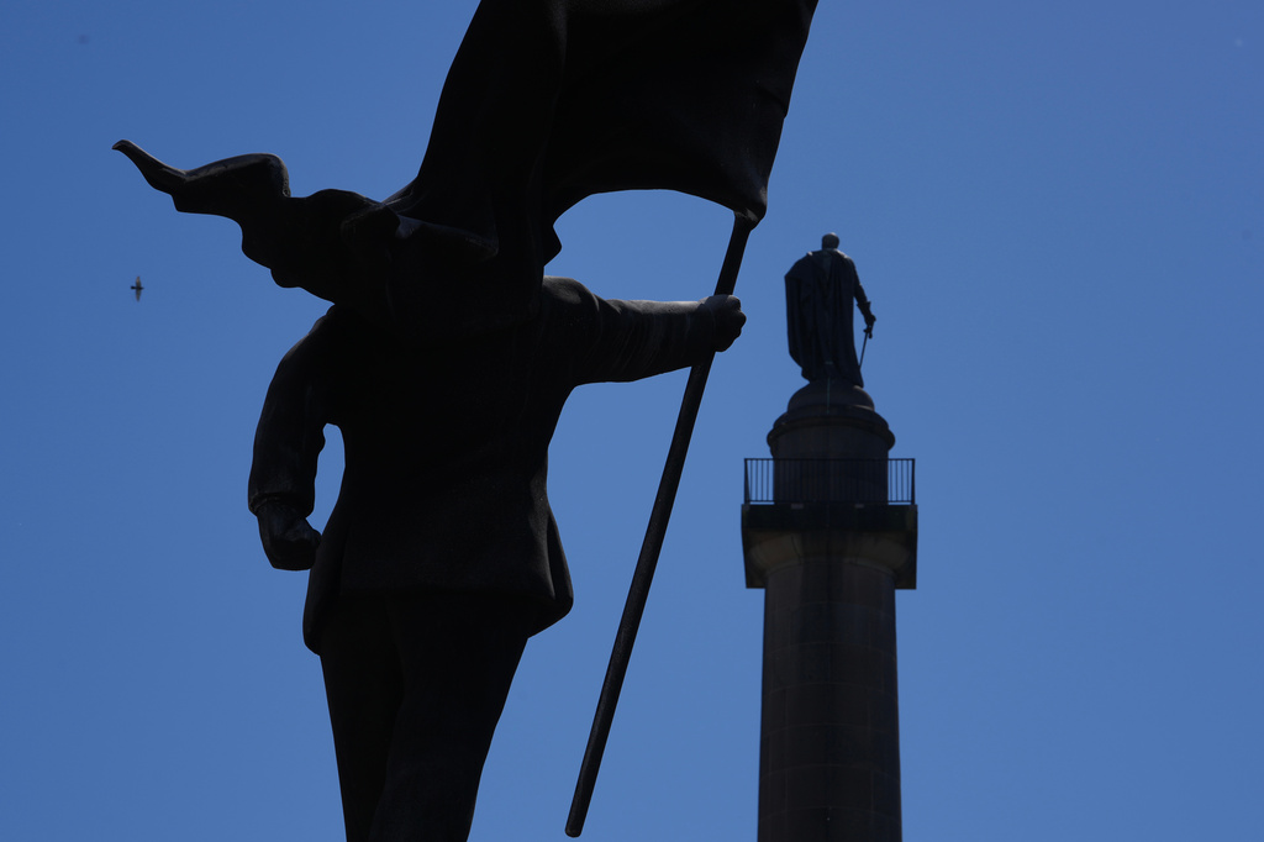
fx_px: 3685
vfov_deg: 13.0
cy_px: 421
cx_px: 632
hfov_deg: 19.5
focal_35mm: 105
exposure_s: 1/400
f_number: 13
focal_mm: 105
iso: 100
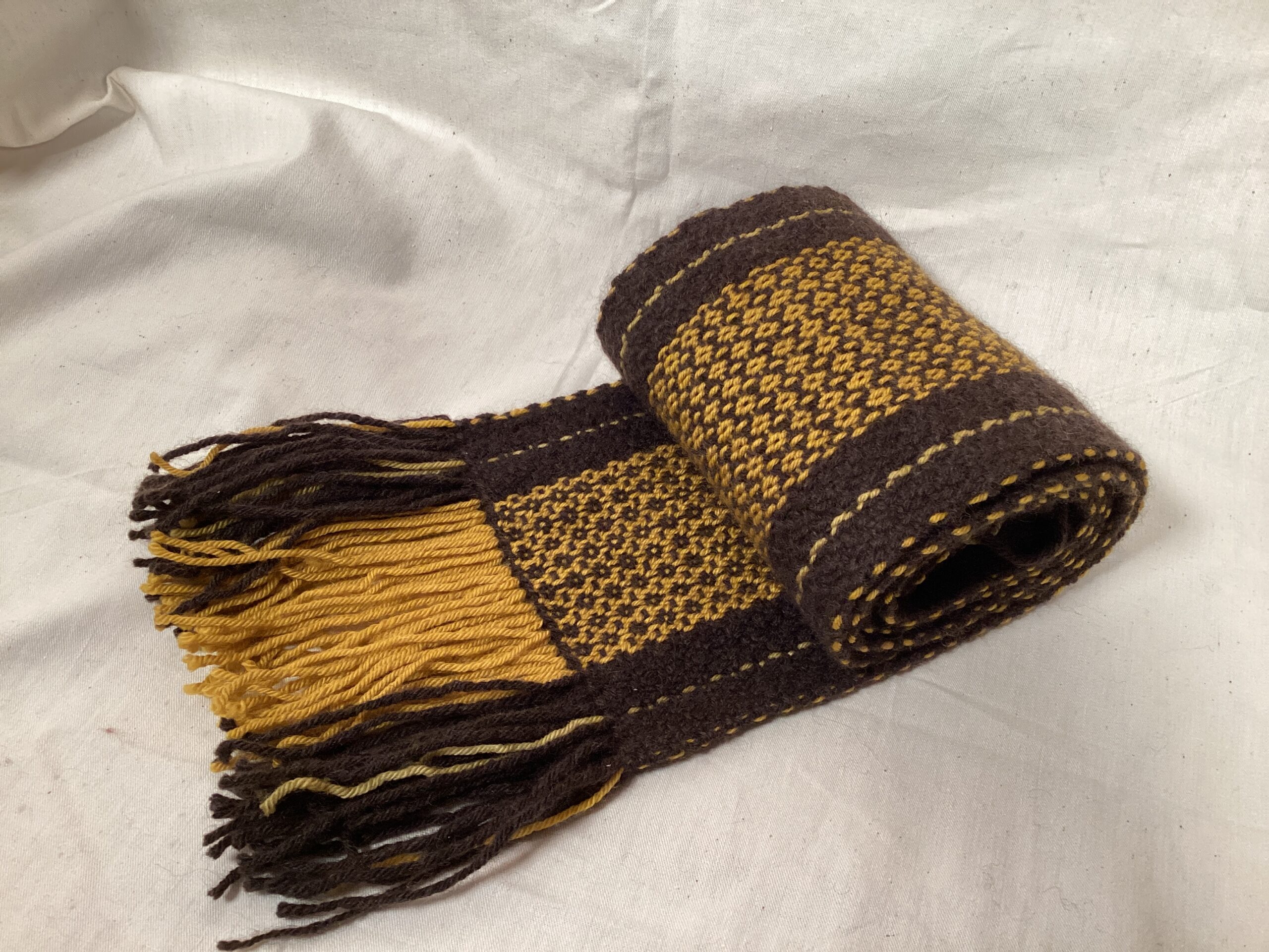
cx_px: 634
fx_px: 1136
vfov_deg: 45.4
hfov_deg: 58.4
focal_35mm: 31
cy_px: 476
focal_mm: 3.3
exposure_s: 1/60
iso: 250
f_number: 2.4
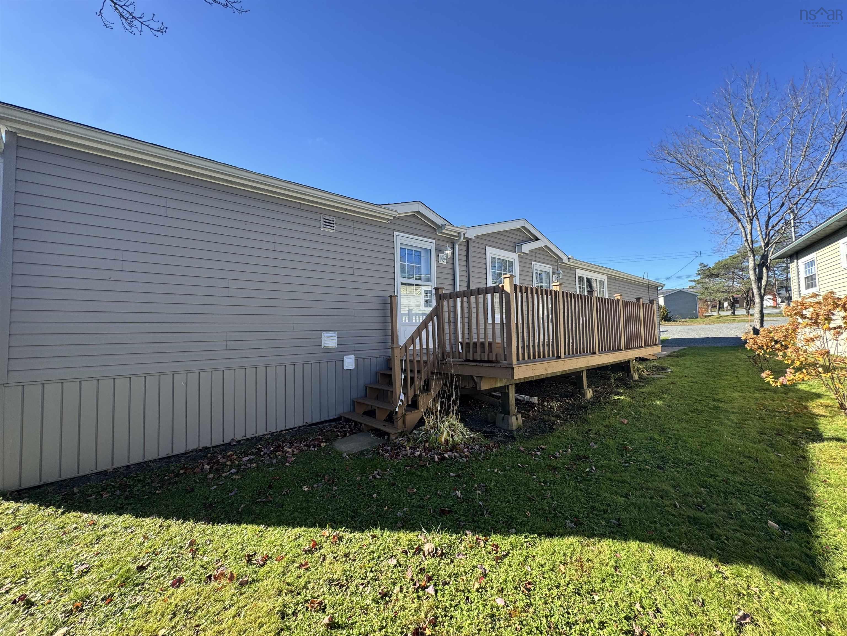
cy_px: 318
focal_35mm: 14
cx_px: 424
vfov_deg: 85.7
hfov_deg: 102.1
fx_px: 343
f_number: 2.2
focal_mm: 2.22
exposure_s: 1/479
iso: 40
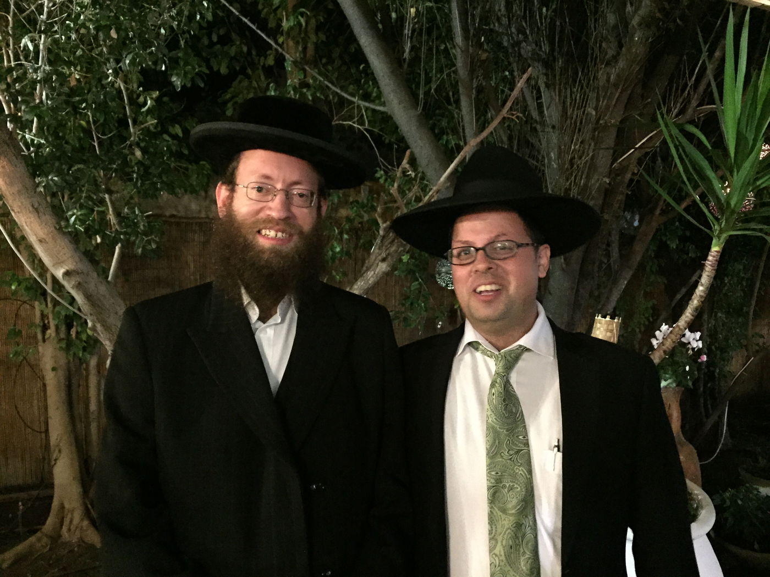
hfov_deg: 61.7
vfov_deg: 48.2
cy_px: 288
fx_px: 645
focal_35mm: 29
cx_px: 385
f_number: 2.2
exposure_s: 1/15
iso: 1250
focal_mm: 4.15
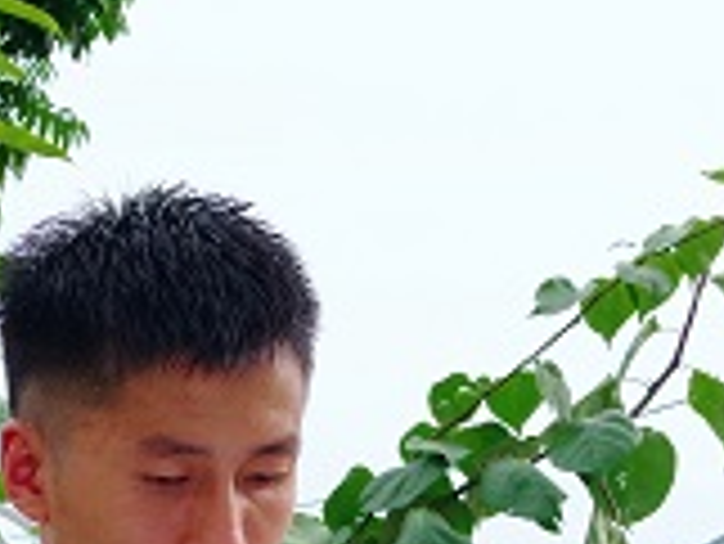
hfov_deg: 17.9
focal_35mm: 109
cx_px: 135
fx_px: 2281
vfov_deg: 13.1
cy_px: 717
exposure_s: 1/320
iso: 1600
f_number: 7.1
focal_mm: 21
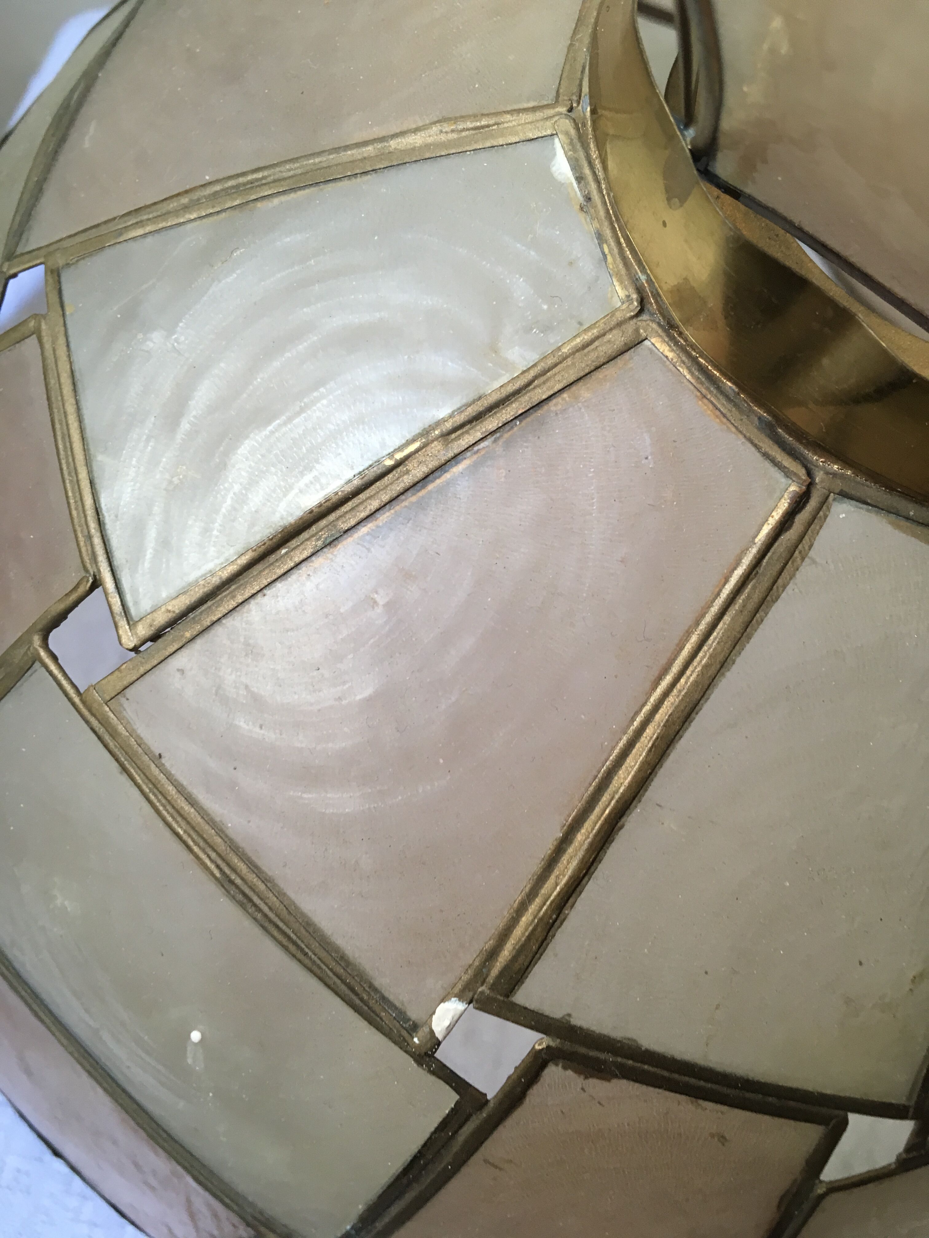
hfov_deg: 48.2
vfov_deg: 61.7
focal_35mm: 29
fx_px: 1038
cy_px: 619
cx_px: 464
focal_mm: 4.15
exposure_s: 1/33
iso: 80
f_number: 2.2
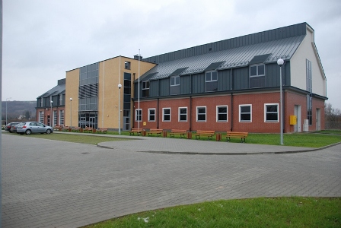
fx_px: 256
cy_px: 114
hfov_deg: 67.3
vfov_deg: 48.1
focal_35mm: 27
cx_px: 170
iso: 200
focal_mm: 18
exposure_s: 1/40
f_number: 3.5
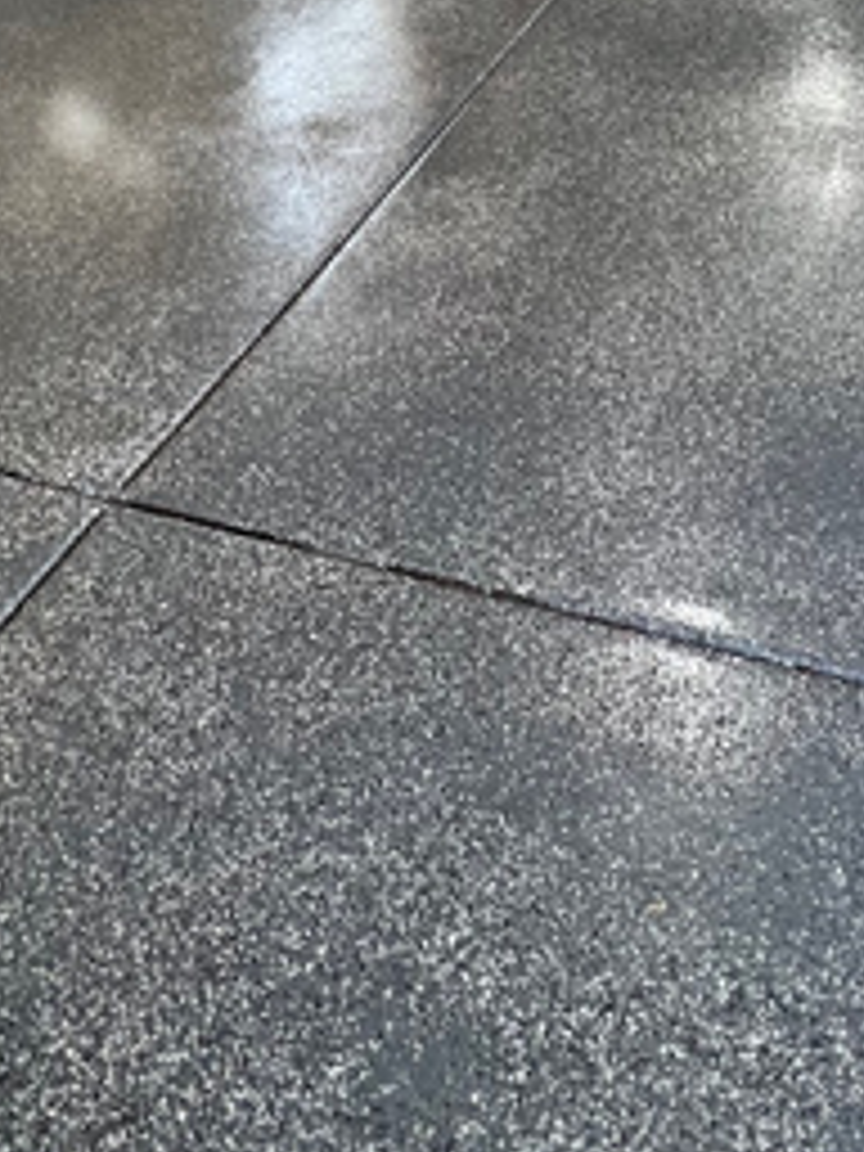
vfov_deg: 40.0
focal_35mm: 39
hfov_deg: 36.7
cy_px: -81
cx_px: 513
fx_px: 1298
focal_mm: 1.57
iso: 125
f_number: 1.8
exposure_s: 1/60
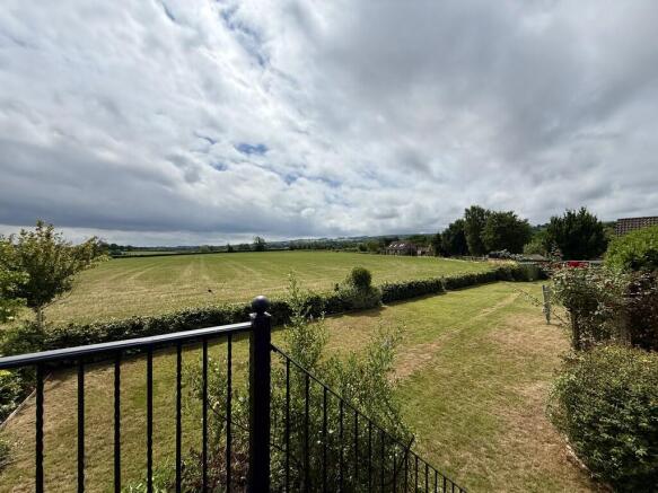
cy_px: 246
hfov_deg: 102.1
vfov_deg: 85.7
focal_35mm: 14
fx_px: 266
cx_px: 329
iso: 50
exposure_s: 1/6173
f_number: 2.2
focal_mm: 2.22
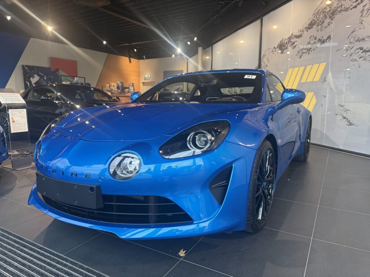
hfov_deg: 71.6
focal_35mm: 24
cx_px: 185
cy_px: 138
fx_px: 257
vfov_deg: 56.8
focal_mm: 6.76
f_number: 1.78
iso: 160
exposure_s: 1/100
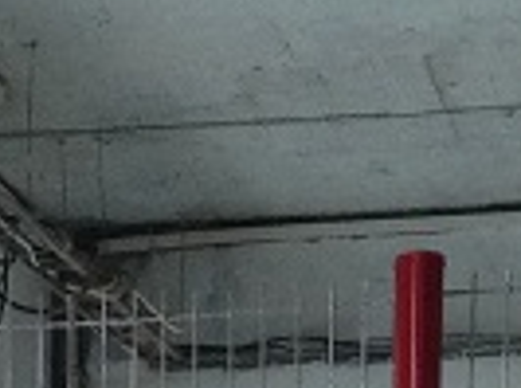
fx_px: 3963
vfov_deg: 5.2
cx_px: -219
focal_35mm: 264
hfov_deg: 7.4
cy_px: 1360
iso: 100
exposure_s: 1/120
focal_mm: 4.28
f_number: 2.4
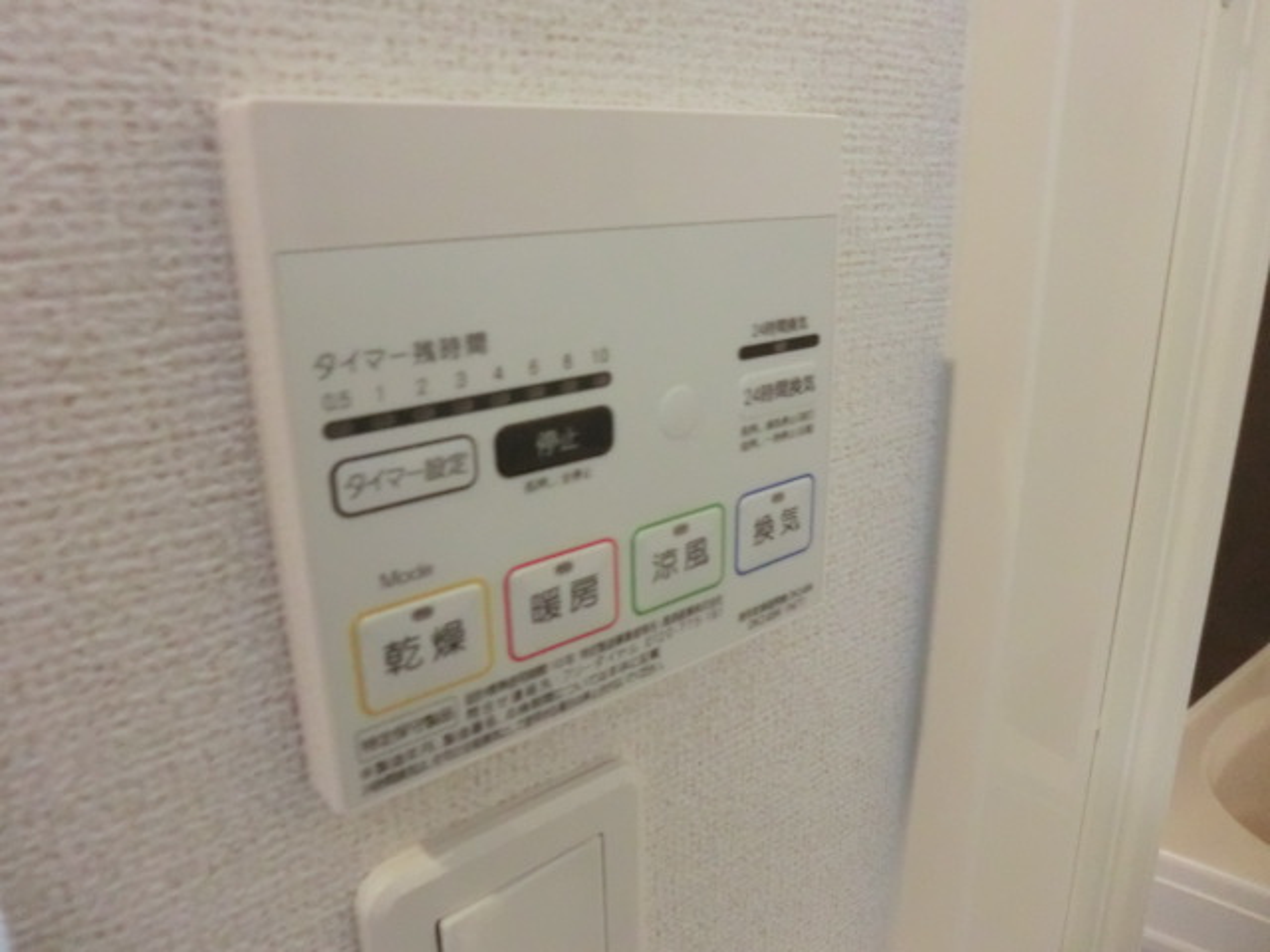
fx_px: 881
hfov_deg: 71.6
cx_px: 635
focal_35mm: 24
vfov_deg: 56.8
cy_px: 476
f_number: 3.2
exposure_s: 1/50
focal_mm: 4.3
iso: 800
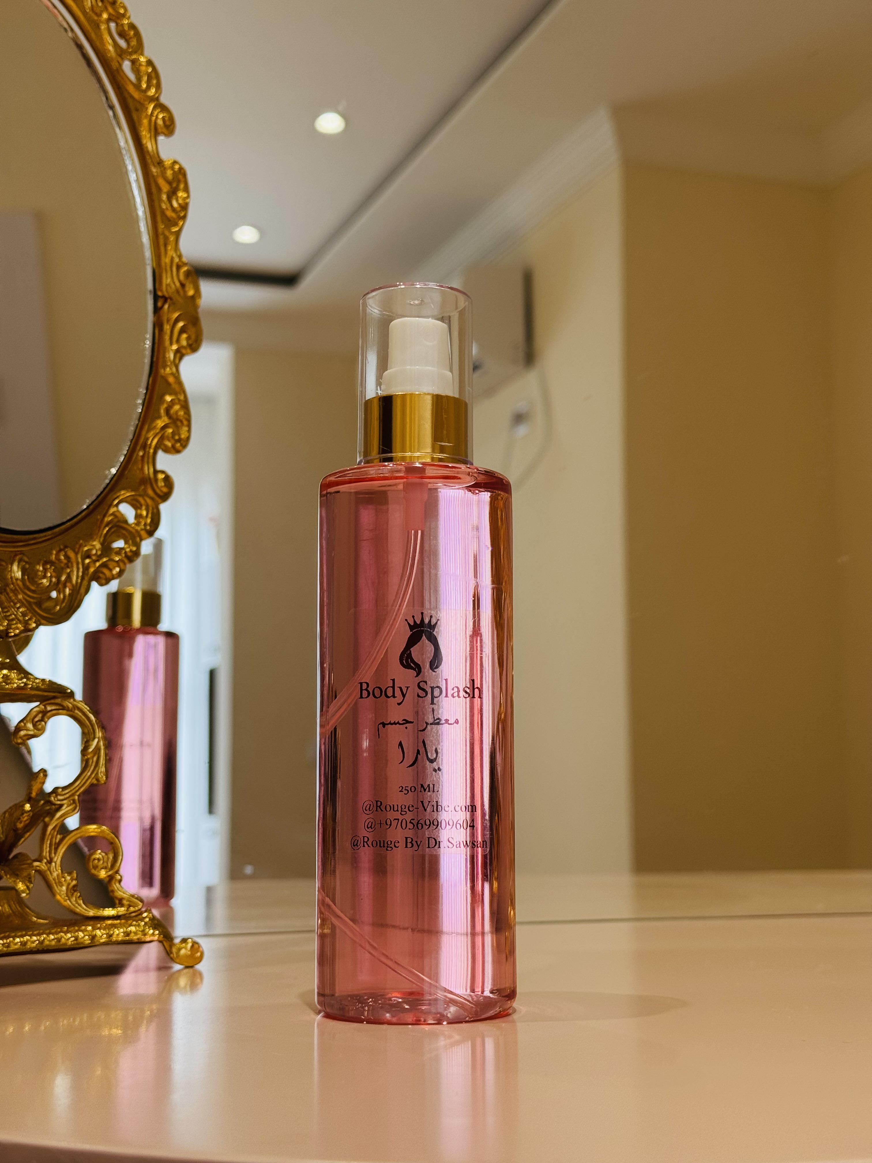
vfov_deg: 39.7
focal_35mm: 48
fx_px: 1612
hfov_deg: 30.3
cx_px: 436
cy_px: 582
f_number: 1.78
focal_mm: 6.76
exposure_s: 1/130
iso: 50
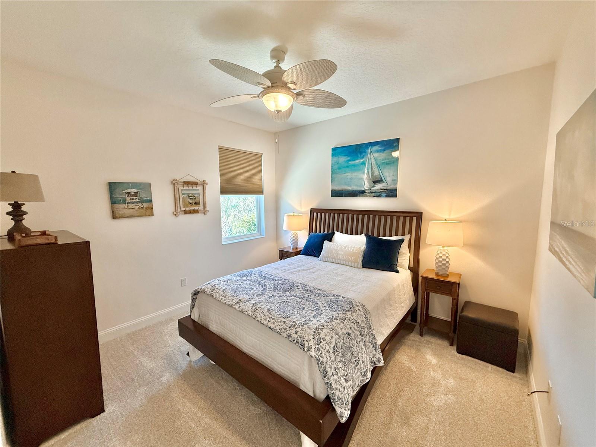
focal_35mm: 14
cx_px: 298
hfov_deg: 102.1
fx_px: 241
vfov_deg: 85.7
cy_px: 224
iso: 250
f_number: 2.2
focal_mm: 2.22
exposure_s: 1/120
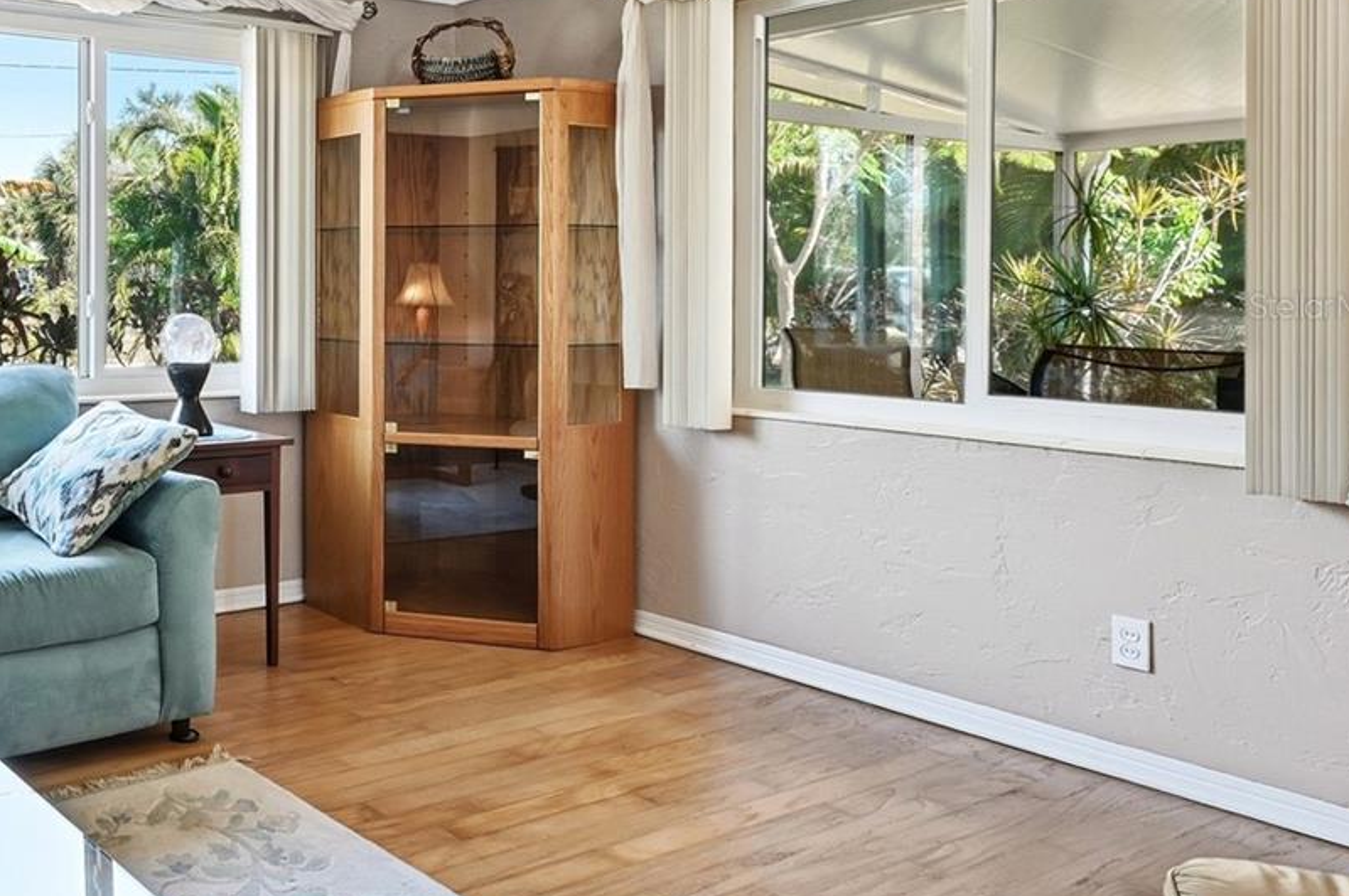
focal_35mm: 32
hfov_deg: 49.7
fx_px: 1198
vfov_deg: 40.6
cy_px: 306
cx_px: 51
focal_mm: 16
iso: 250
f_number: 9
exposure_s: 1/640
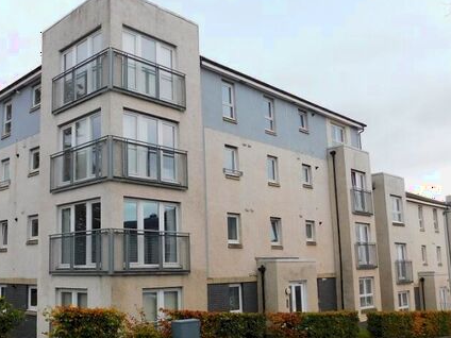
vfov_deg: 37.6
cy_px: 200
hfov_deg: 47.8
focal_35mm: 38
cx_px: 135
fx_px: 495
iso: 125
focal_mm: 4
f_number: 3
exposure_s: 1/250
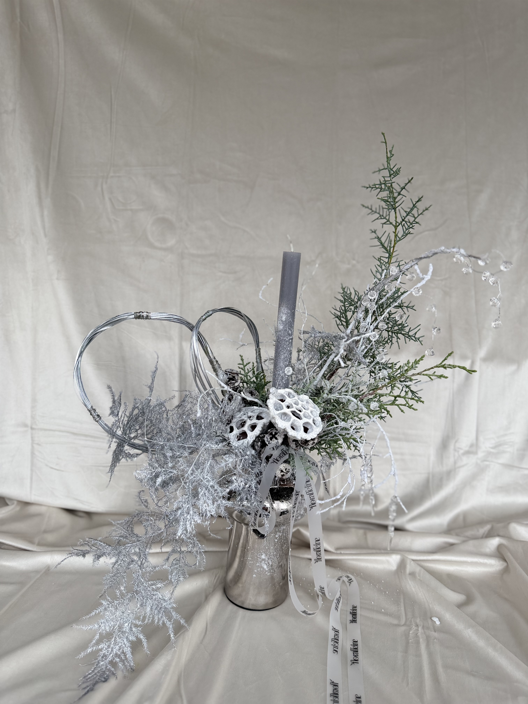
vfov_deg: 71.6
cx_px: 264
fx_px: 488
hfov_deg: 56.8
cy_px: 352
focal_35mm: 24
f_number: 1.78
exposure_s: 1/521
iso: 80
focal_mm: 6.76
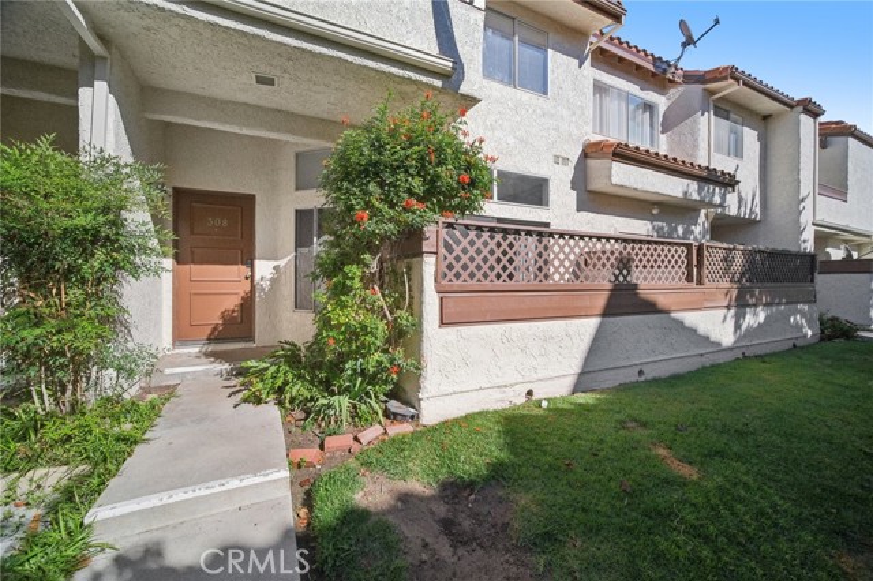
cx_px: 436
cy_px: 290
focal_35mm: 14
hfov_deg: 104.3
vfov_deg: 81.1
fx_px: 339
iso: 160
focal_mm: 9
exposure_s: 1/240
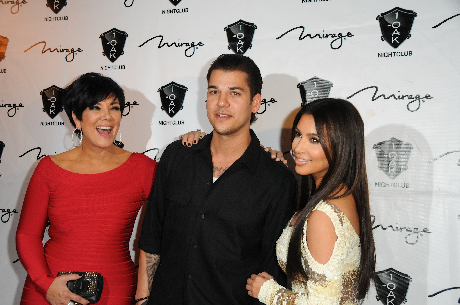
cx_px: 230
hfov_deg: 46.4
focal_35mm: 42
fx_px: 536
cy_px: 152
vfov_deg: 31.8
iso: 800
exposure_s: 1/60
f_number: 7.1
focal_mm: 28
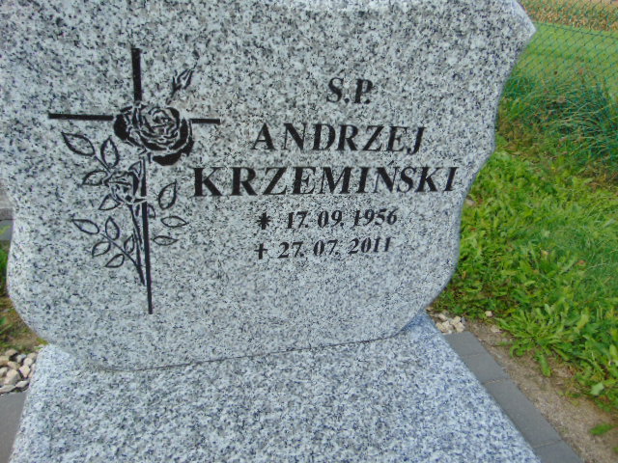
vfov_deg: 54.9
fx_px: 446
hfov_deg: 69.4
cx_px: 309
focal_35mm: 25
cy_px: 232
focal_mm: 4.5
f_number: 3
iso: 80
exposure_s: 1/640
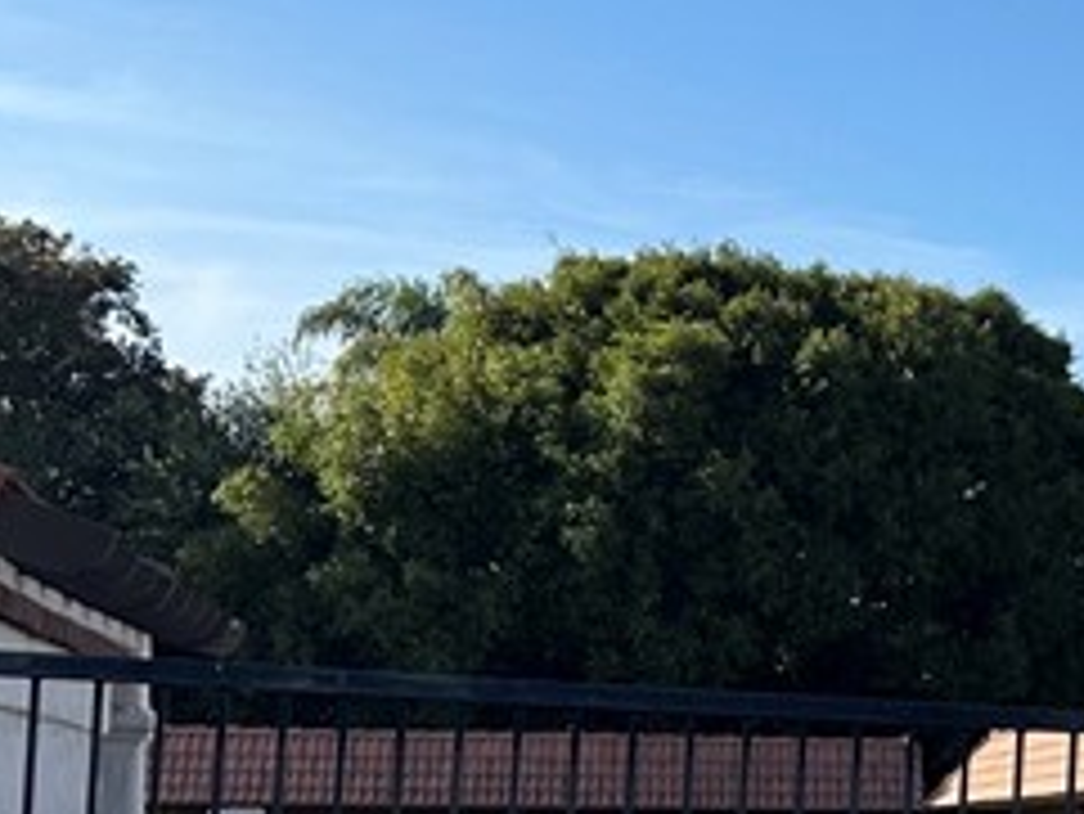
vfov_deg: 14.4
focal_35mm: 102
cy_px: 702
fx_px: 3196
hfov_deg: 16.8
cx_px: 1781
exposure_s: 1/4184
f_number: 1.78
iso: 80
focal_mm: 6.86
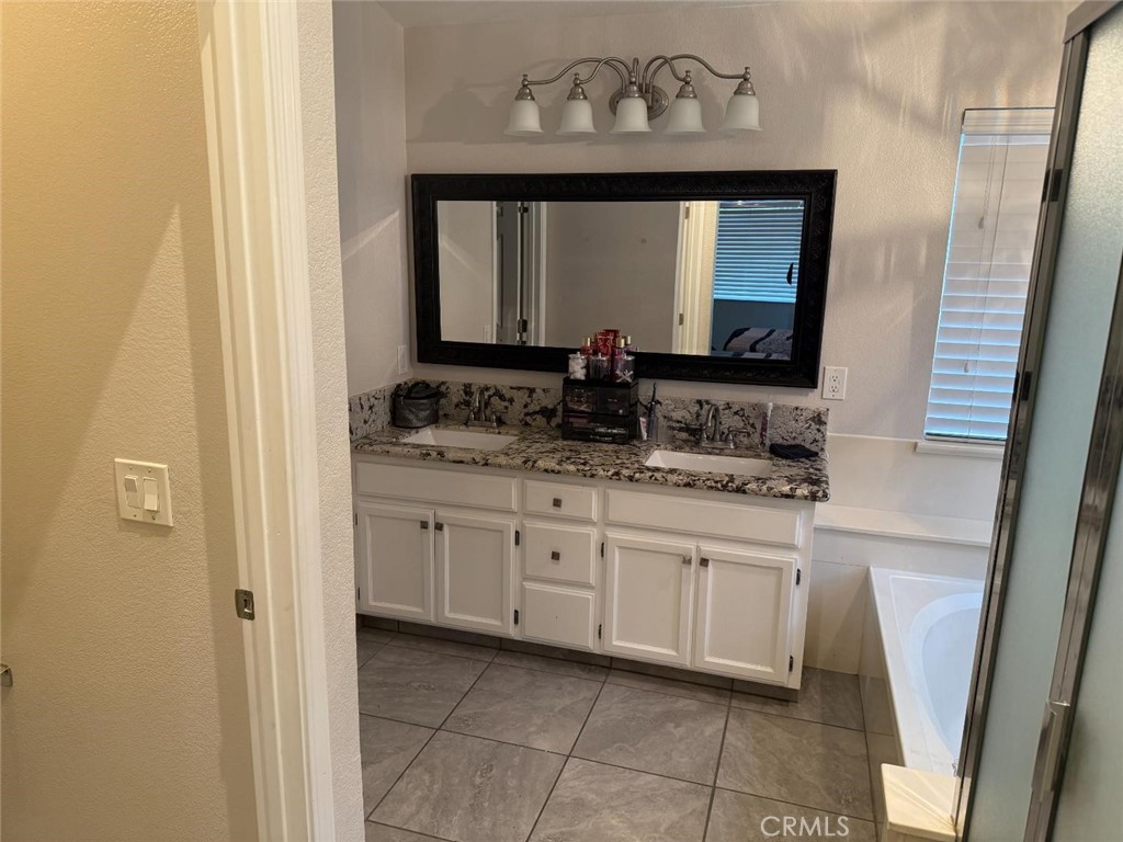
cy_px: 421
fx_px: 779
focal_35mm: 24
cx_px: 562
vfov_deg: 56.8
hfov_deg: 71.6
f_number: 1.78
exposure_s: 1/60
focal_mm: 6.76
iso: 200
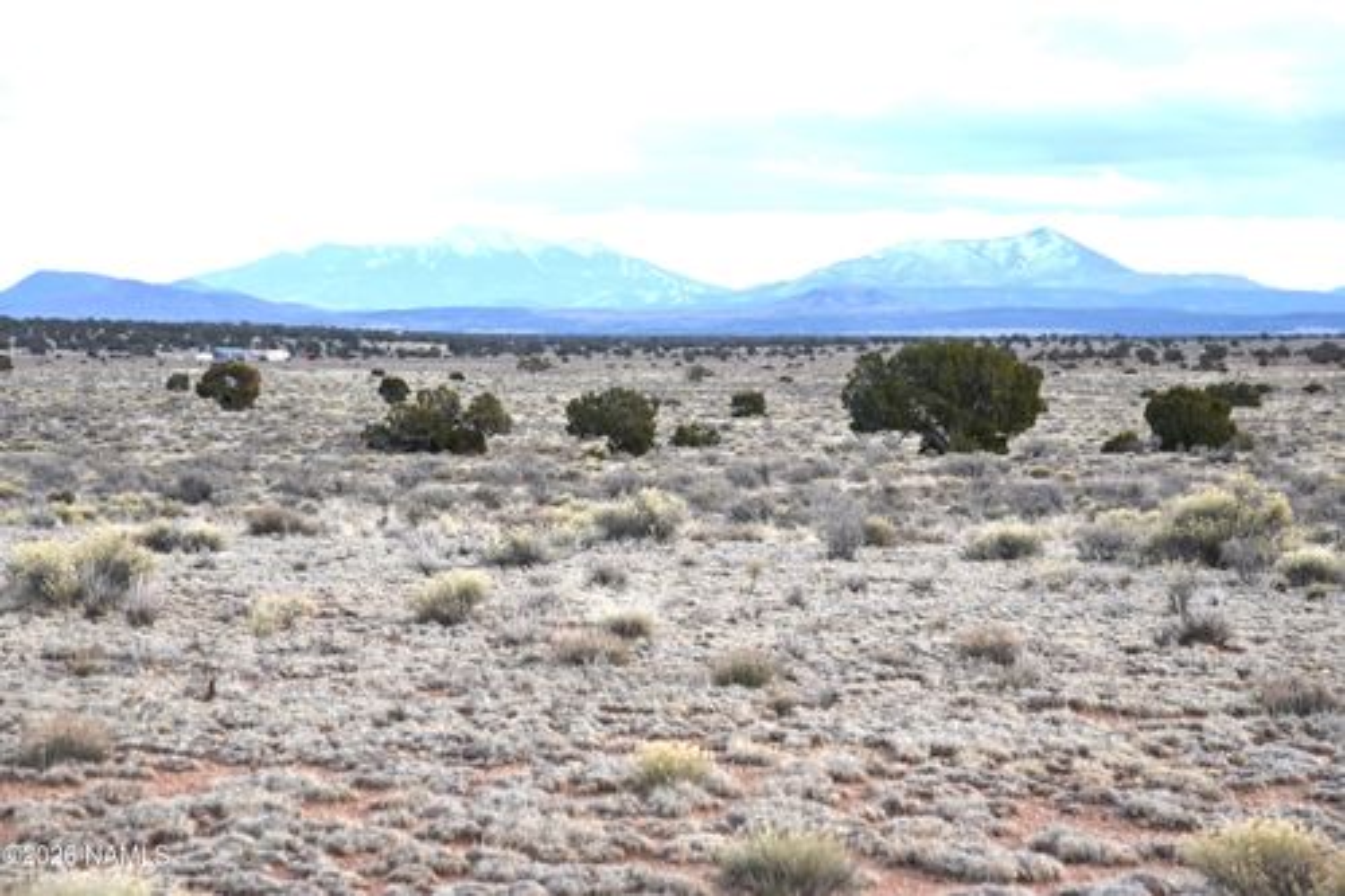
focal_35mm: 105
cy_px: 448
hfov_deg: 19.5
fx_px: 3921
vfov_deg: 13.0
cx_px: 672
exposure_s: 1/200
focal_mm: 105
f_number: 7.1
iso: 400
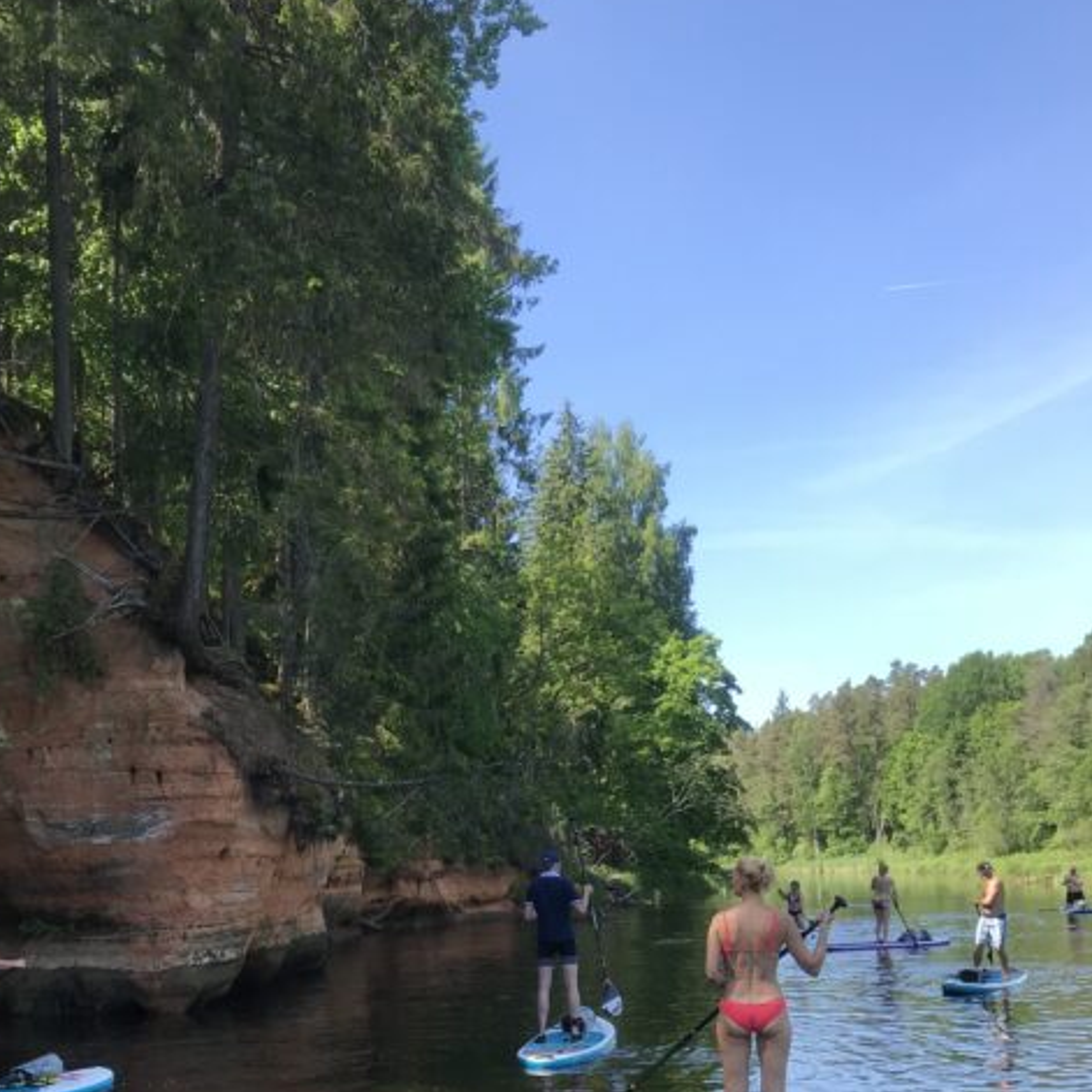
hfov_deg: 39.7
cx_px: 399
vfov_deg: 39.5
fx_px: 1499
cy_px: 747
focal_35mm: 42
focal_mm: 3.99
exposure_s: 1/760
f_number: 1.8
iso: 20
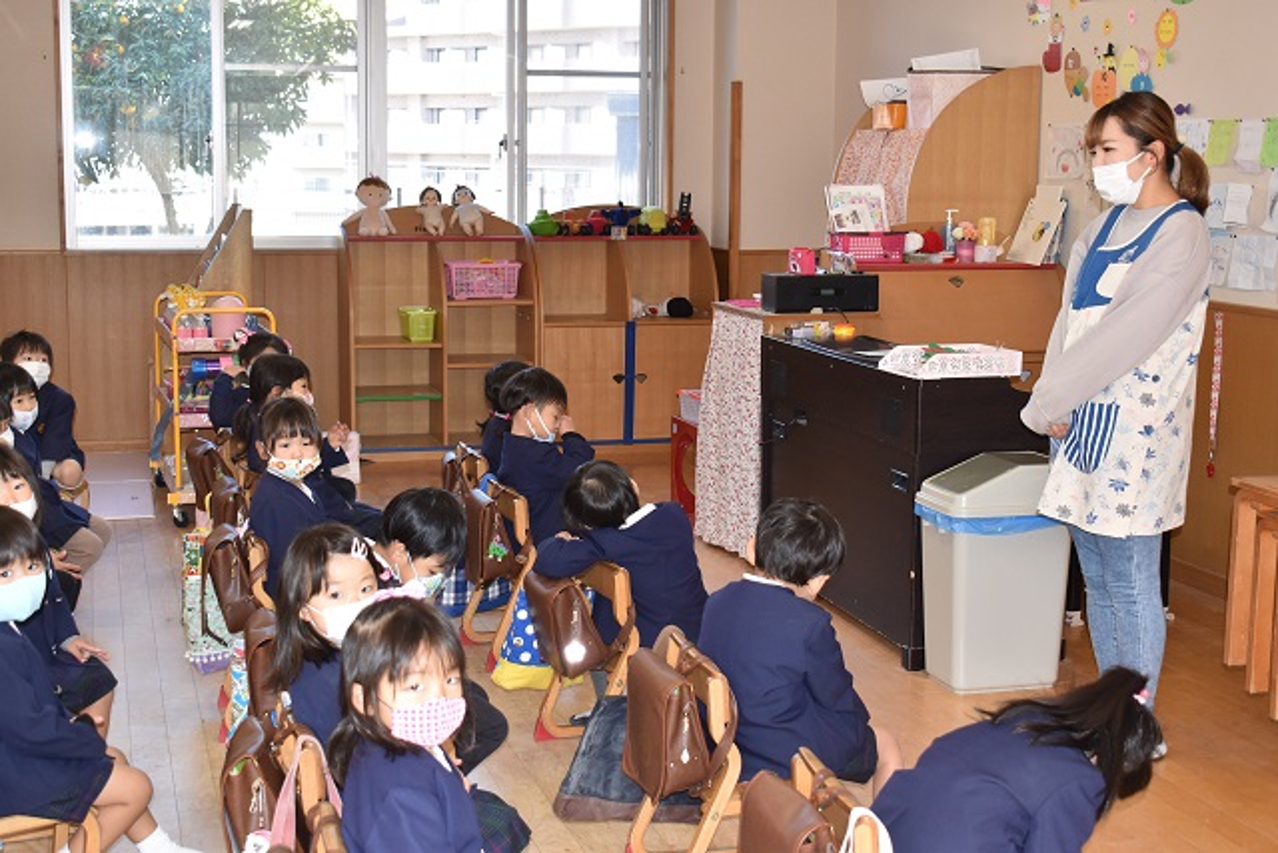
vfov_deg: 25.8
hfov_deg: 37.8
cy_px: 426
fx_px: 1864
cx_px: 639
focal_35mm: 52
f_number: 5.6
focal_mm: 35
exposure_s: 1/125
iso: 560
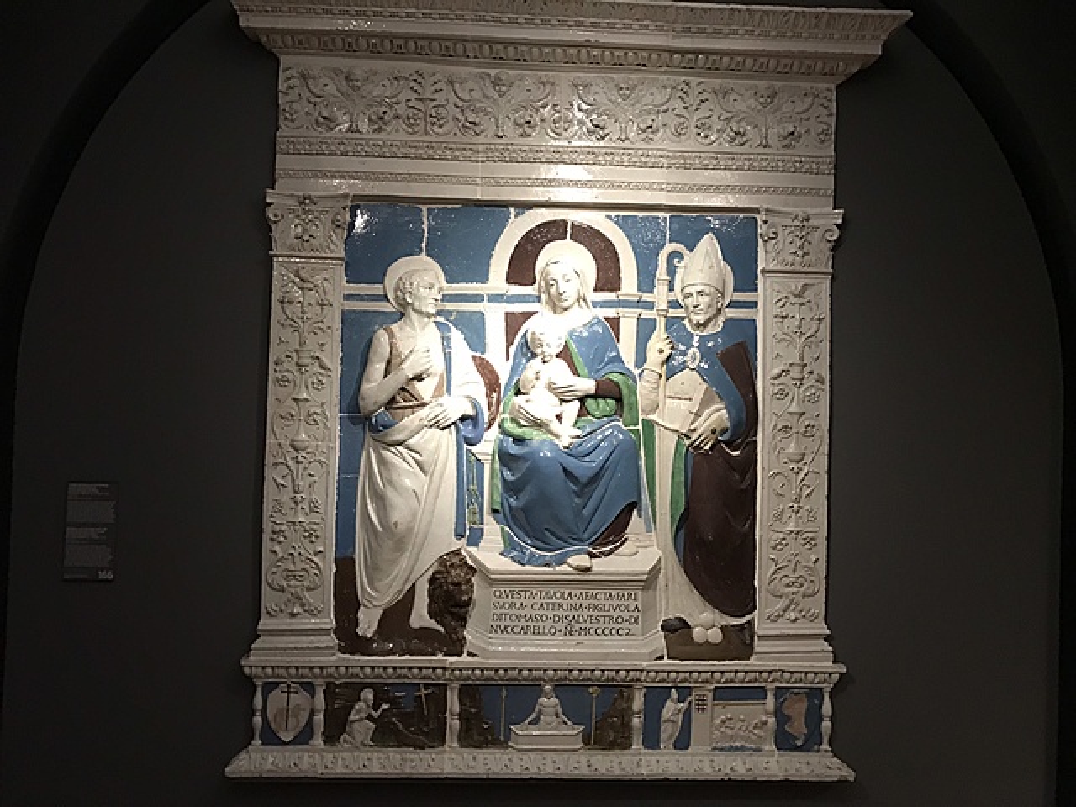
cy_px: 404
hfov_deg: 63.4
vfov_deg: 49.7
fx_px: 870
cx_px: 538
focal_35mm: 28
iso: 100
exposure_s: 1/11
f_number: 1.8
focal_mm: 3.99
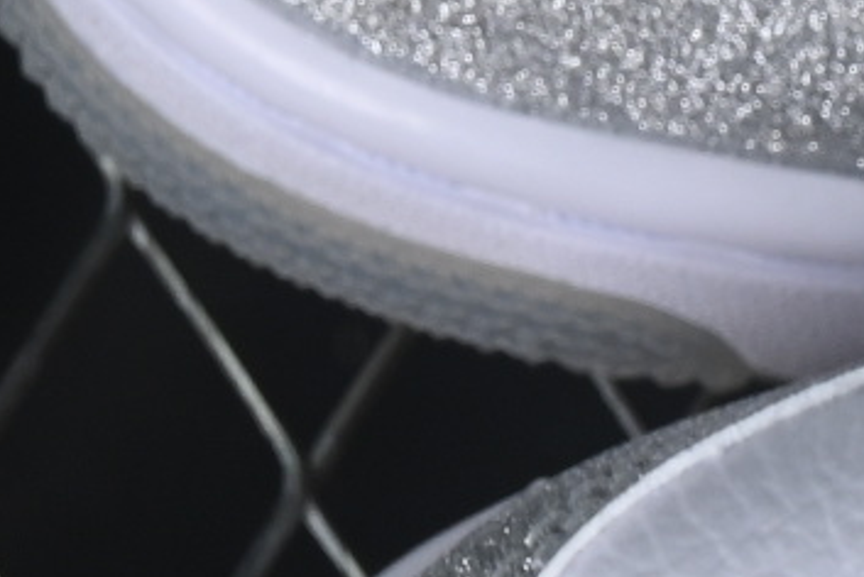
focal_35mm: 591
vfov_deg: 2.3
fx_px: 14195
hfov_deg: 3.4
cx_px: 2614
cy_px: 259
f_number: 8
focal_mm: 50
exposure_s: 1/60
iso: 160
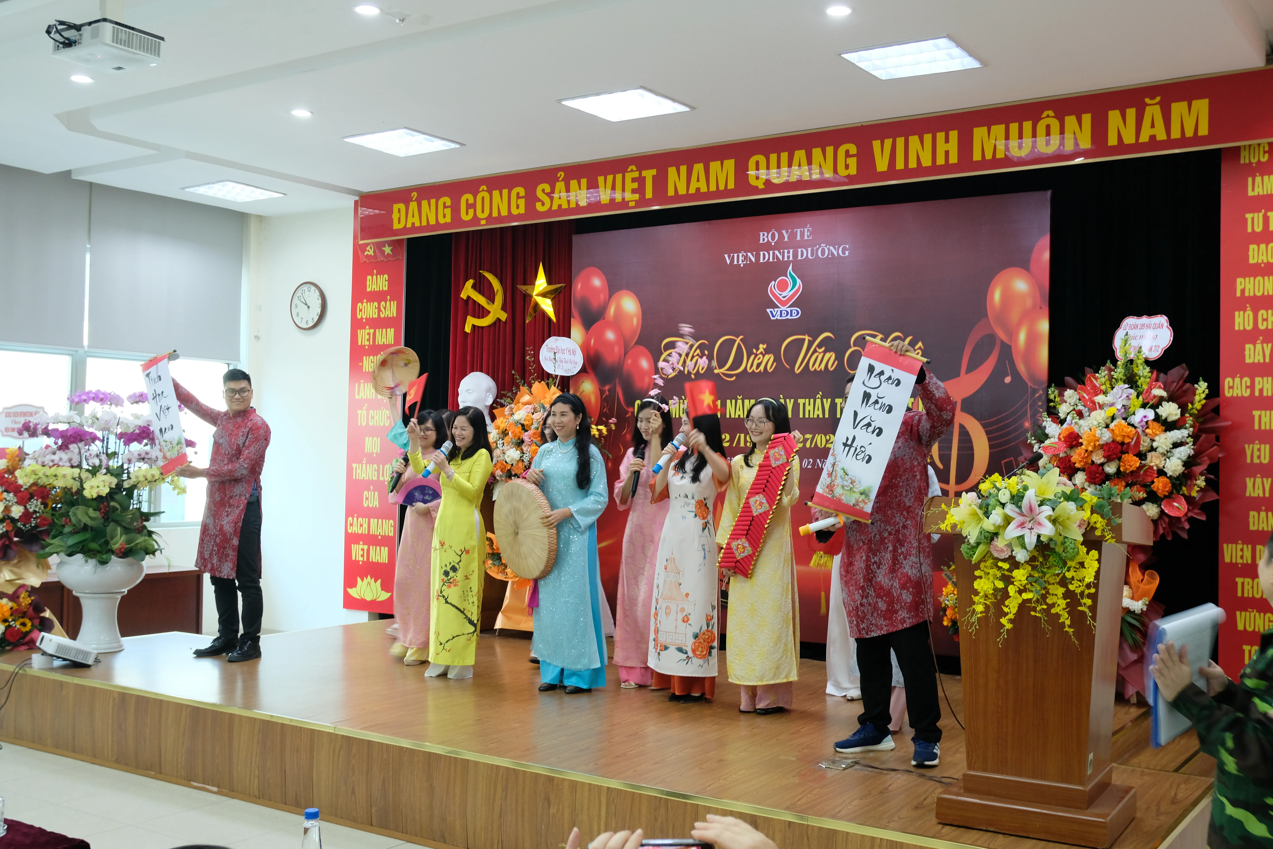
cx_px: 636
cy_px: 424
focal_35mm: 37
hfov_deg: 51.9
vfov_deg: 35.9
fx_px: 1308
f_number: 4.4
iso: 1000
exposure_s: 1/30
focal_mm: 24.9
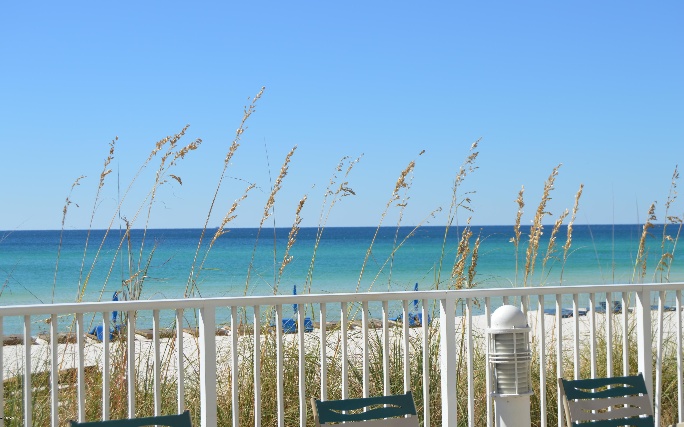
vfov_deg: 20.0
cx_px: 342
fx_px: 1212
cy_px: 203
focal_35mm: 65
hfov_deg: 31.5
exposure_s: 1/400
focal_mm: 42
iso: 100
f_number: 10
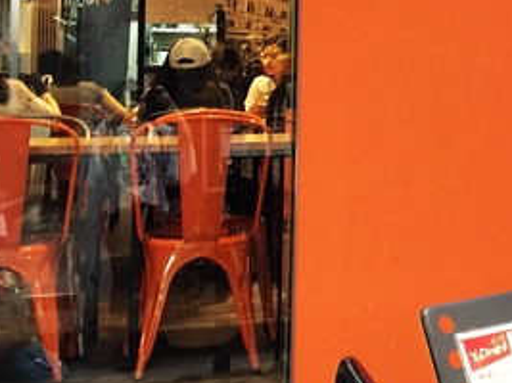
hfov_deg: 20.7
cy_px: 4
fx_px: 1286
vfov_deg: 16.6
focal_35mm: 87
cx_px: 644
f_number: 2.2
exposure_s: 1/10
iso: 125
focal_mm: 4.15
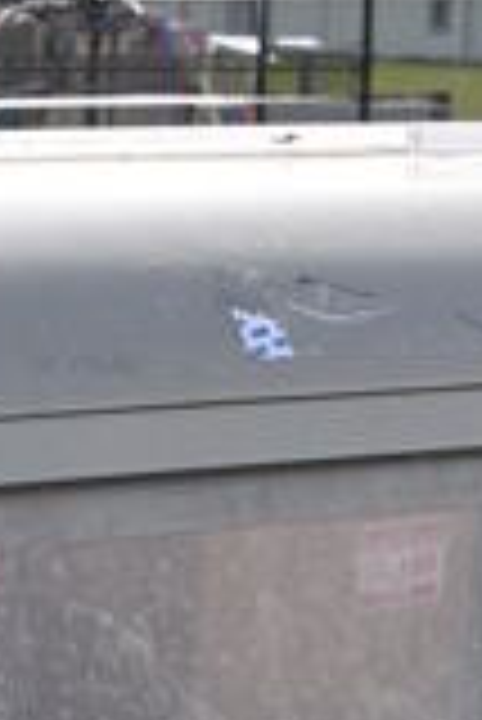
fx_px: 3086
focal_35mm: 154
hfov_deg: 8.9
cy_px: 1654
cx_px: 45
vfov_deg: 11.4
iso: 125
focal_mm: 18
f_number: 8
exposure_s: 1/250
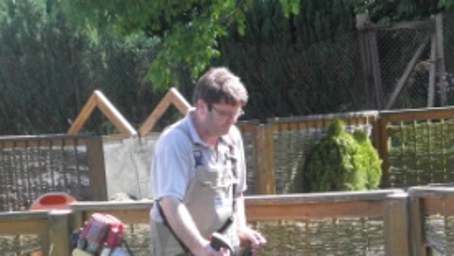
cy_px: 231
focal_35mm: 163
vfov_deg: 7.4
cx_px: 276
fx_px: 1963
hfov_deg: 13.2
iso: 80
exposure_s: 1/100
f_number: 4.1
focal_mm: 16.41
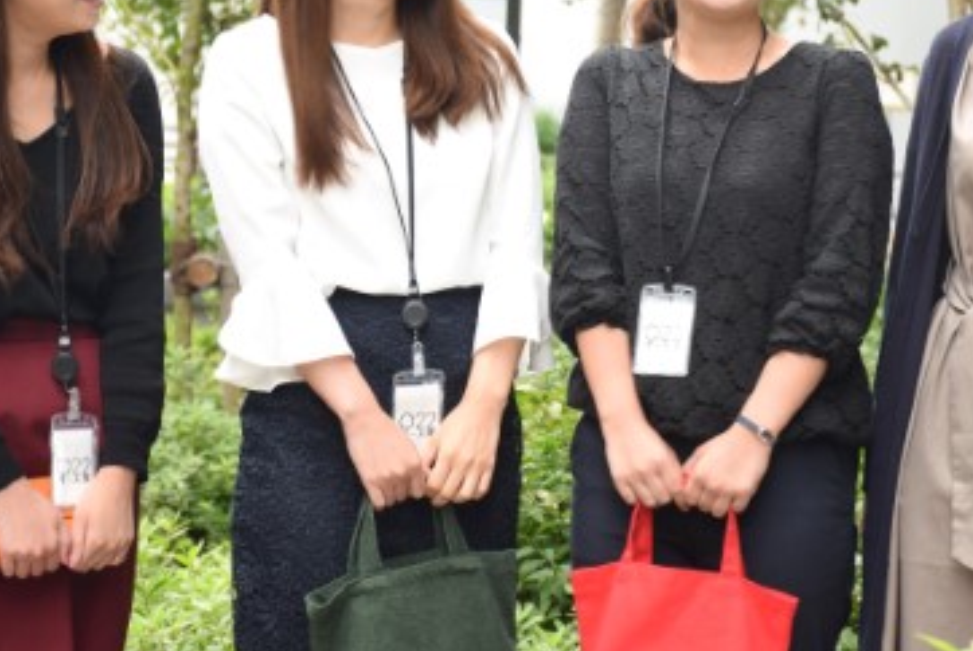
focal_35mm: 199
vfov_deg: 6.9
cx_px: 546
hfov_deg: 10.3
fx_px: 5380
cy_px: 118
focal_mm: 75
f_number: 5.6
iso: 250
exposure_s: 1/25
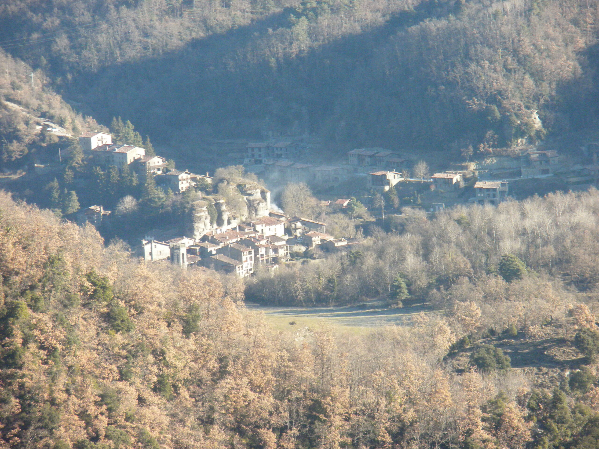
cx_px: 300
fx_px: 4499
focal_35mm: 260
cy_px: 224
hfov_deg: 7.6
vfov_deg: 5.7
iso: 380
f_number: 5.3
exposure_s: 1/500
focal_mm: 46.2
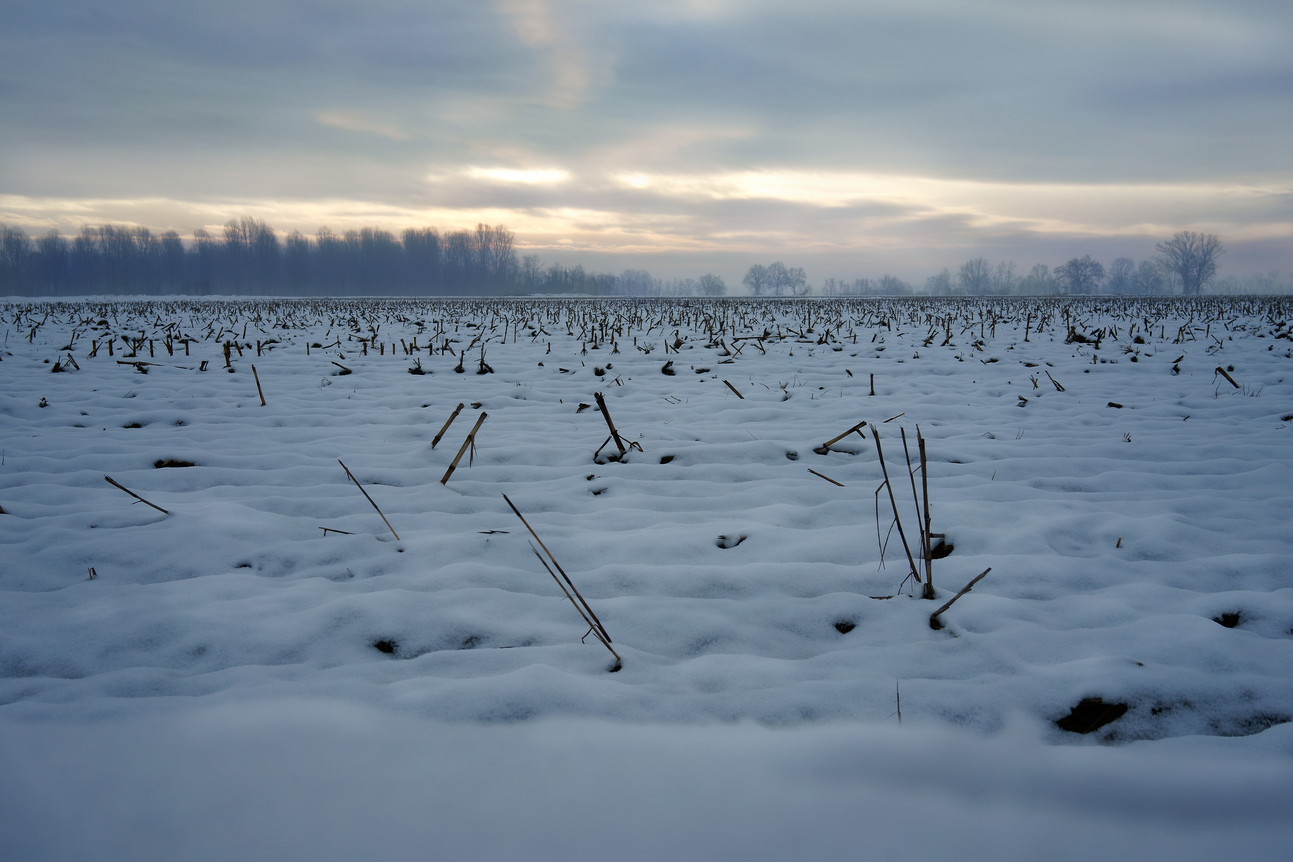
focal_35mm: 35
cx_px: 646
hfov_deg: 54.4
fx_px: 1257
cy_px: 431
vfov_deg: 37.9
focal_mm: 35
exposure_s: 1/400
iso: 200
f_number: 8
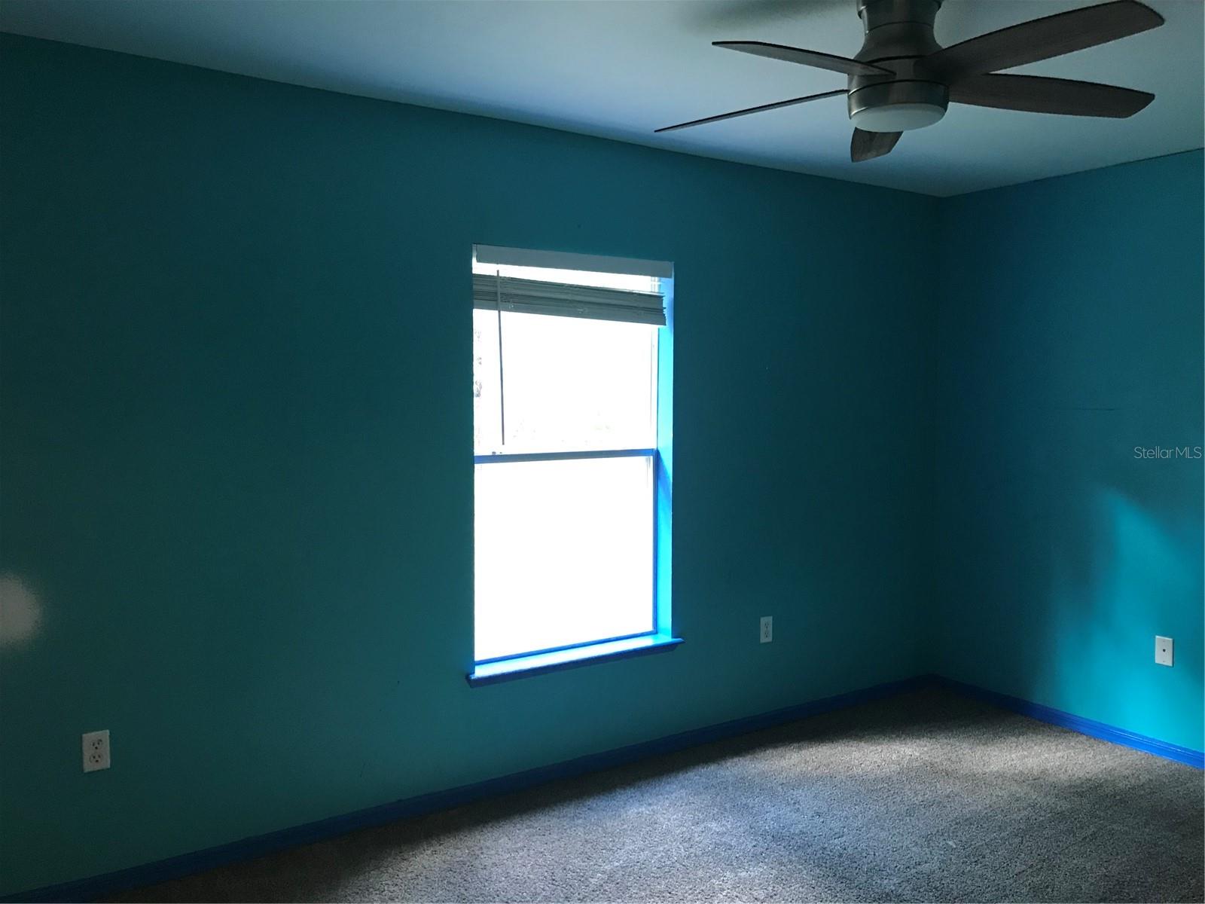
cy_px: 452
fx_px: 975
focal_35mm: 28
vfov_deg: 49.7
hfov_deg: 63.4
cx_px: 602
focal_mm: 3.99
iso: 80
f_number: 1.8
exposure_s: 1/15
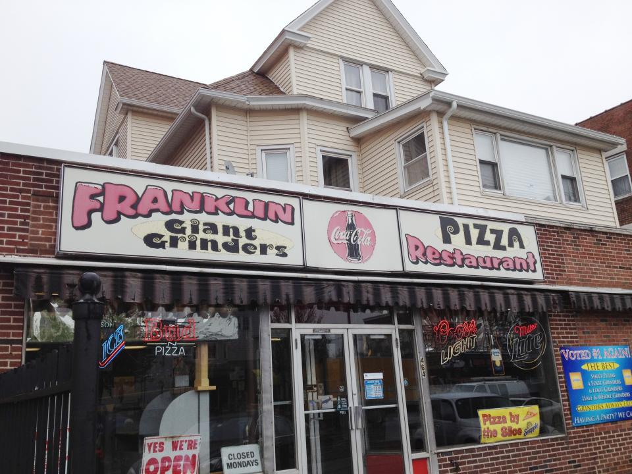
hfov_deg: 52.6
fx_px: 639
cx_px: 316
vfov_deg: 40.7
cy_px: 237
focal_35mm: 35
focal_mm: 4.28
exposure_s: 1/717
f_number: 2.4
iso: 50
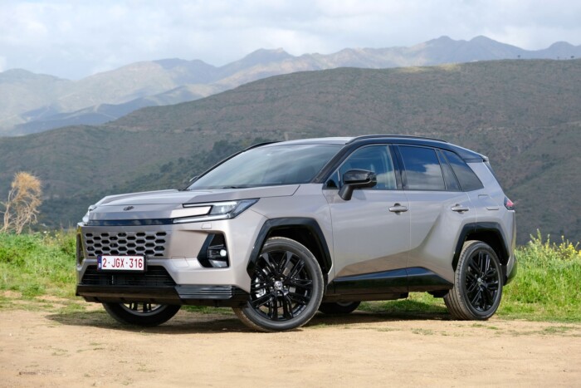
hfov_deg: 24.5
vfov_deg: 16.5
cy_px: 194
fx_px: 1340
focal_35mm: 83
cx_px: 290
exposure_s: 1/680
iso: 320
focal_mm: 55
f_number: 5.6
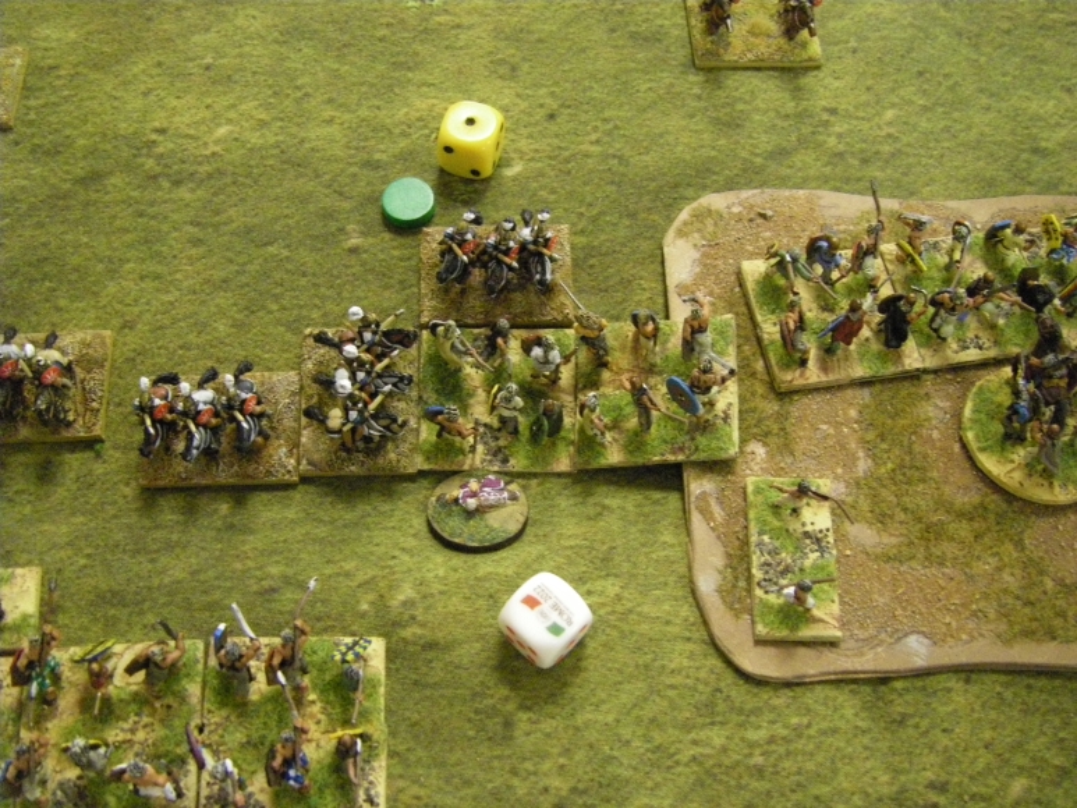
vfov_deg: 37.7
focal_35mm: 38
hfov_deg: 49.0
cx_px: 538
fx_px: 1182
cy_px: 404
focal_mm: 6.3
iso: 800
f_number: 3.5
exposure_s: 1/40
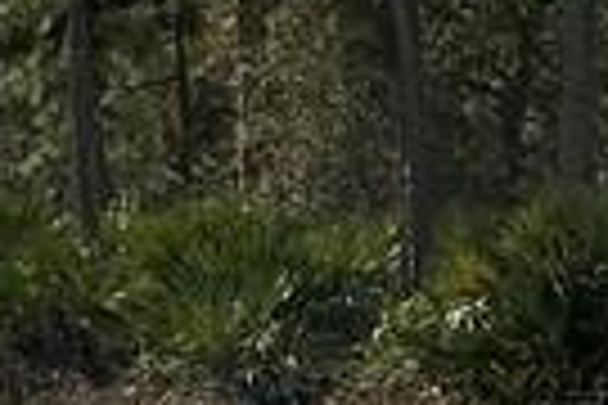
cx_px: -554
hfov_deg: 8.6
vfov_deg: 6.0
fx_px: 3850
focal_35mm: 228
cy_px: -63
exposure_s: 1/3788
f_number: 1.8
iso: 25
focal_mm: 3
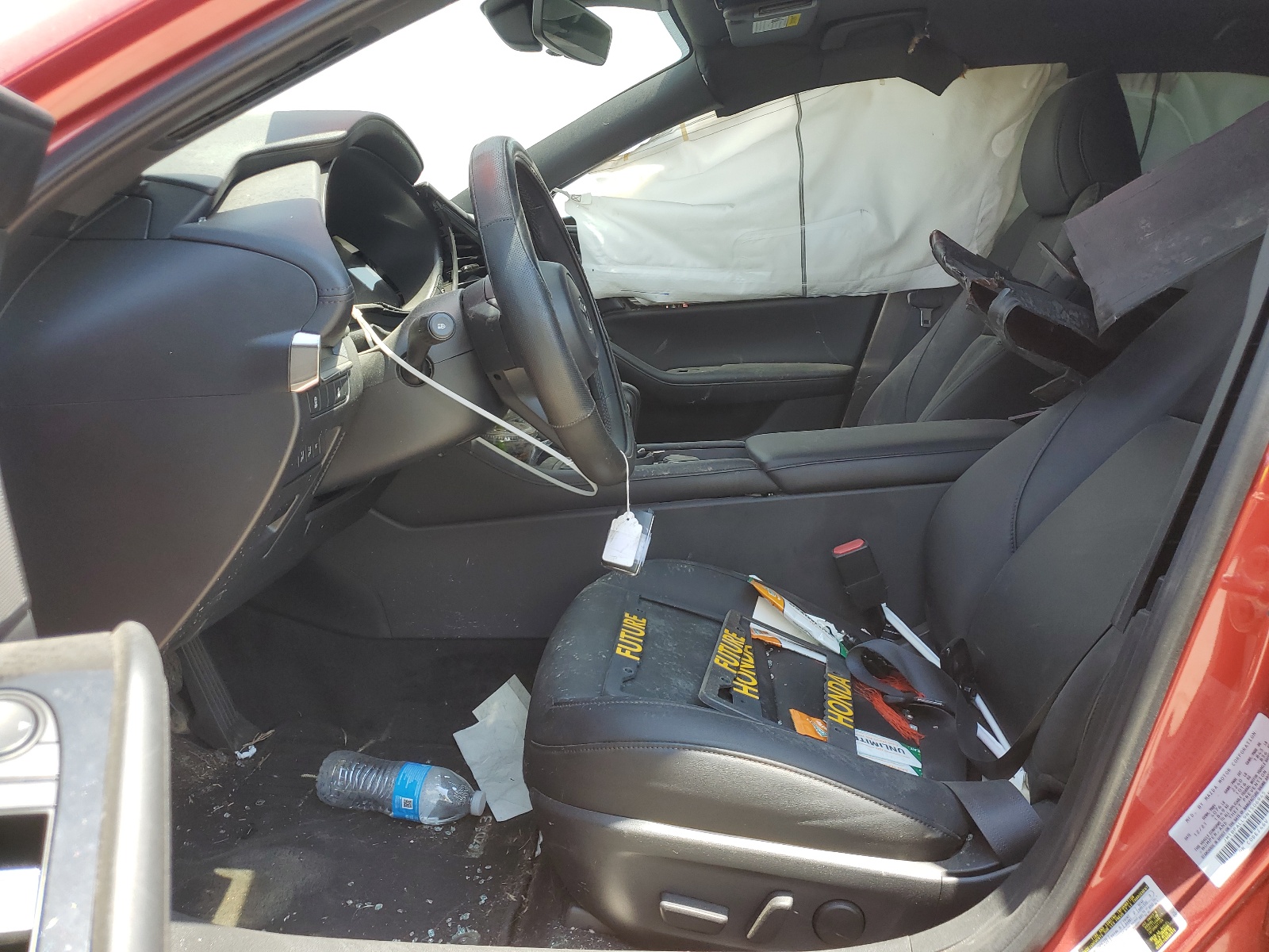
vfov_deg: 53.1
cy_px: 476
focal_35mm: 26
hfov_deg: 67.3
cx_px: 634
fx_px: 953
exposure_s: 1/400
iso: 50
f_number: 1.5
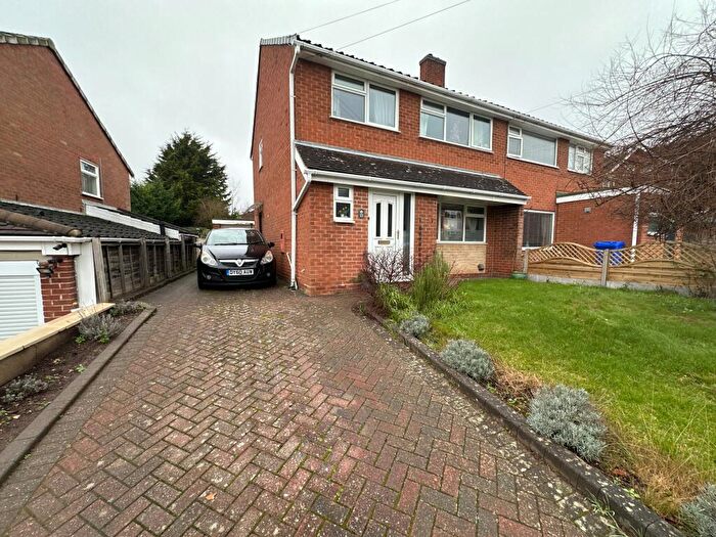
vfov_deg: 85.7
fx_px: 290
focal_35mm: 14
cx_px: 358
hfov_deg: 102.1
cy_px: 268
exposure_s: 1/114
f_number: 2.2
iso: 40
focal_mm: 2.22
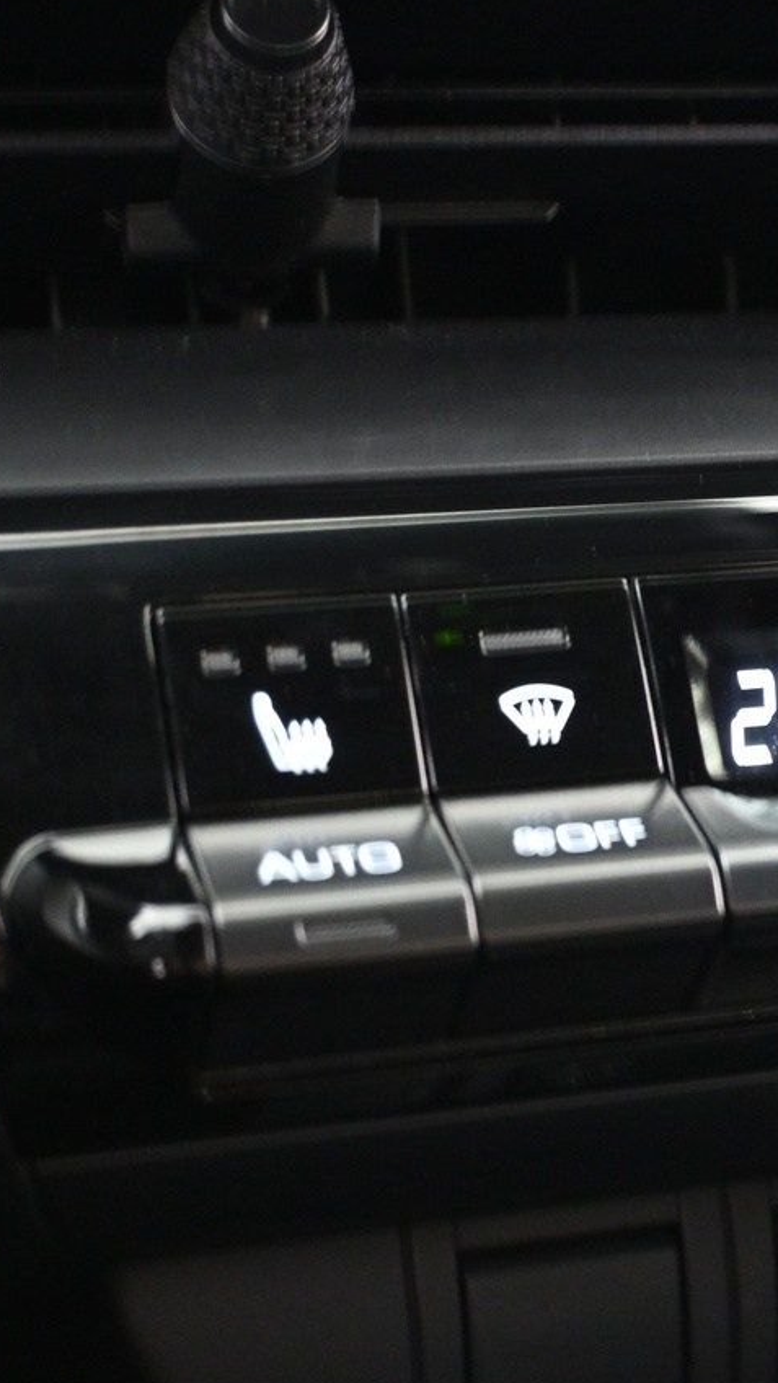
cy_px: 840
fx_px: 3191
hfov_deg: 13.2
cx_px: 1147
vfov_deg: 24.4
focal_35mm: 87
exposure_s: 1/2.5
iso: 1600
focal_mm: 29
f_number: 4.8
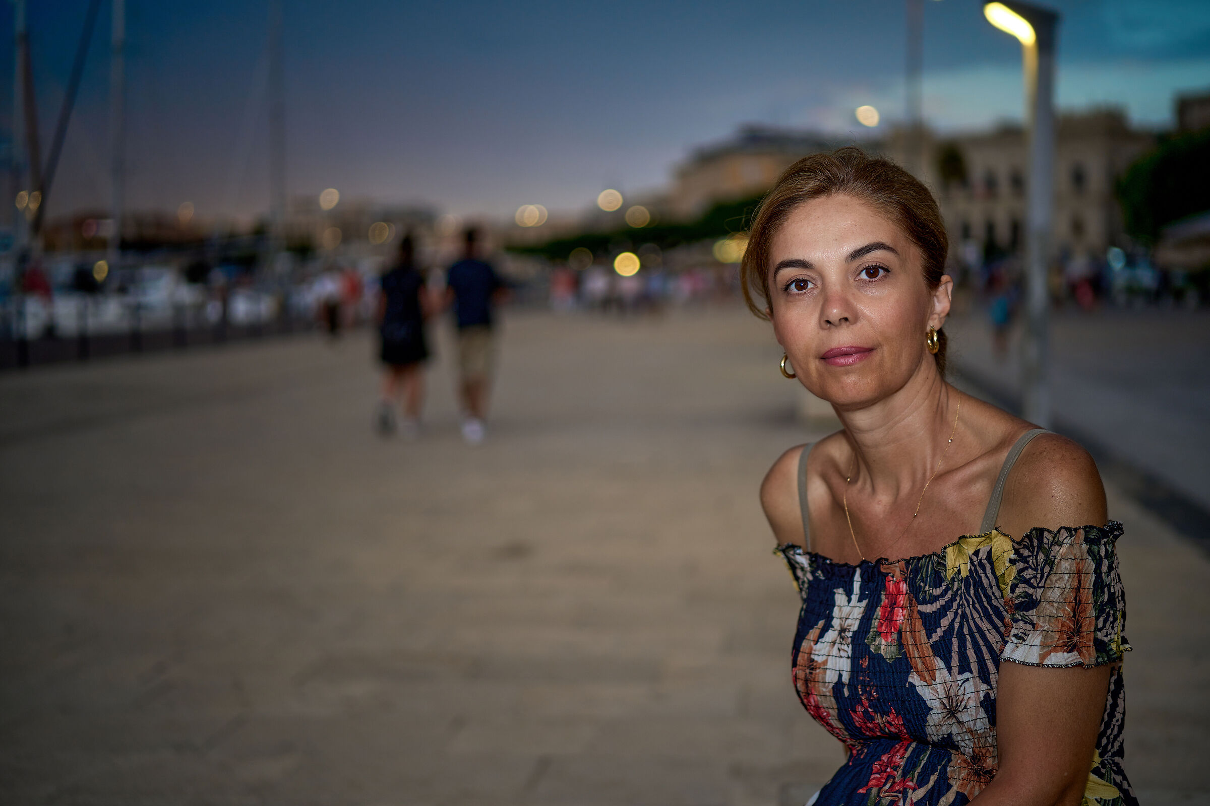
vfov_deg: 29.9
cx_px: 605
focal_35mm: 45
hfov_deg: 43.6
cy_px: 403
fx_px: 1512
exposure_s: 1/200
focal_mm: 45
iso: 100
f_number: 1.8
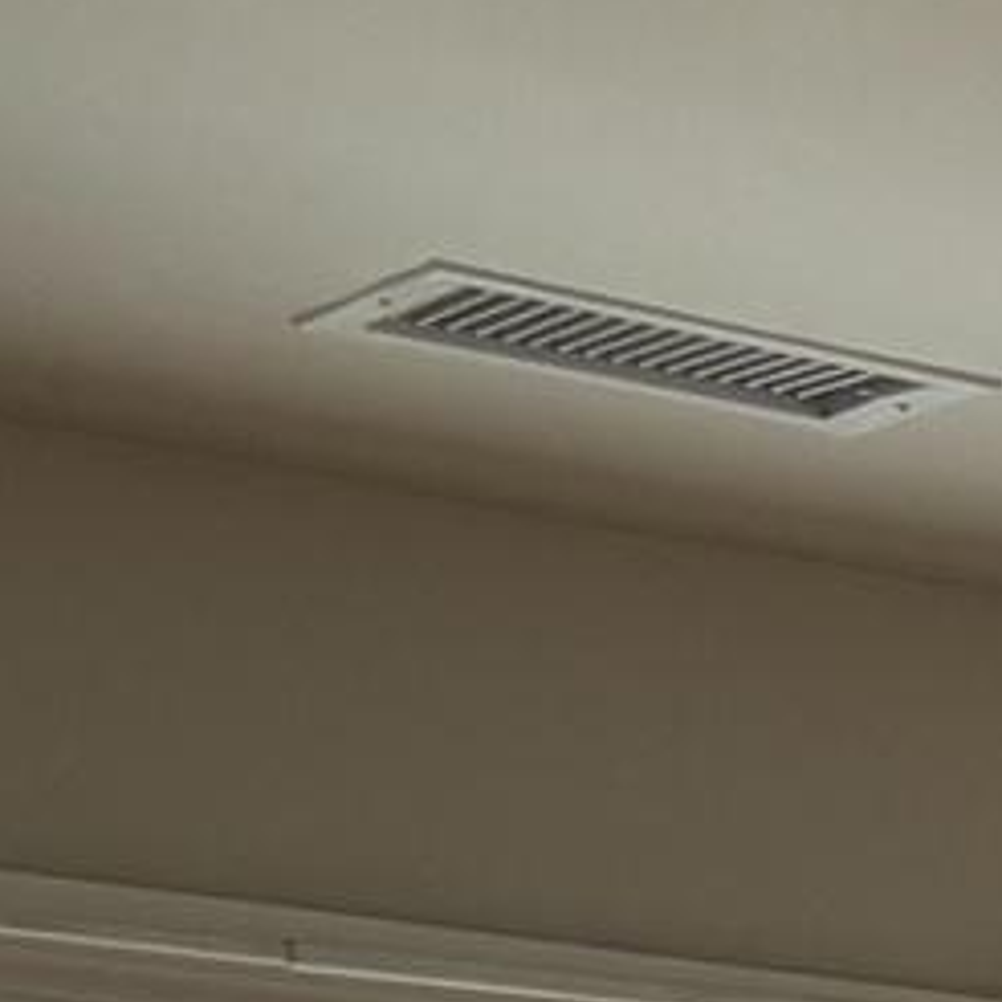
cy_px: 2843
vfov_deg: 8.0
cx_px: 3246
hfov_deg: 7.7
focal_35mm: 191
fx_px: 6255
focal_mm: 5.96
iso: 160
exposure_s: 1/60
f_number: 1.6
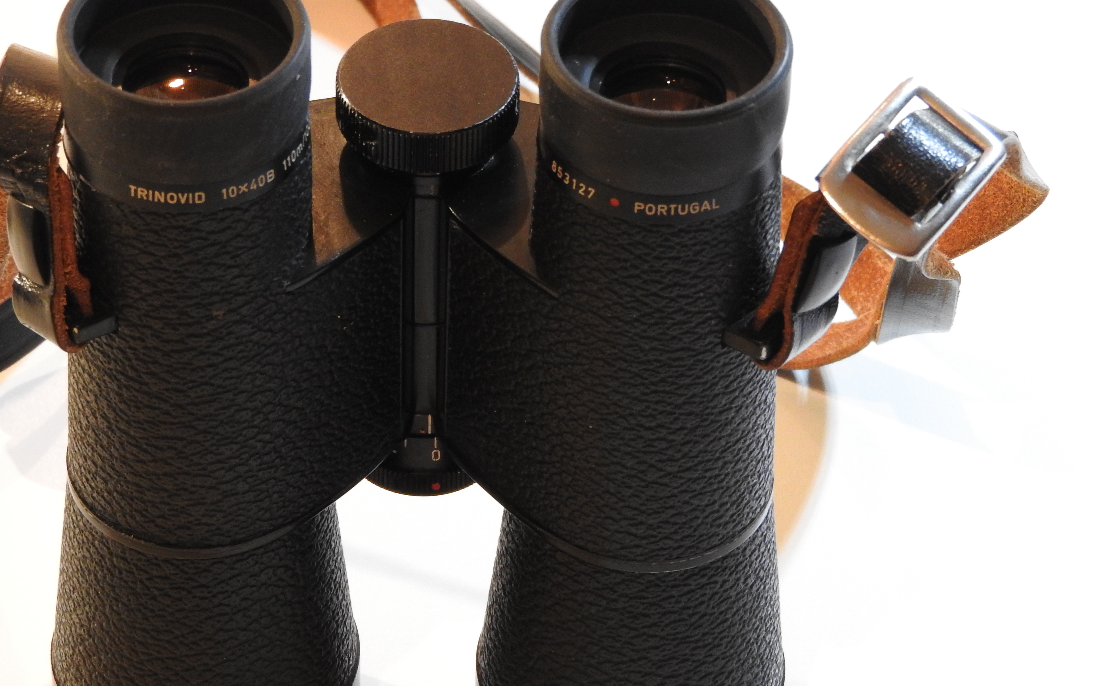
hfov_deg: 12.2
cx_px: 450
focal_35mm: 172
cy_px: 384
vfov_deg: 7.6
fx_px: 5147
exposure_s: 1/15
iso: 560
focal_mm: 24.2
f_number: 5
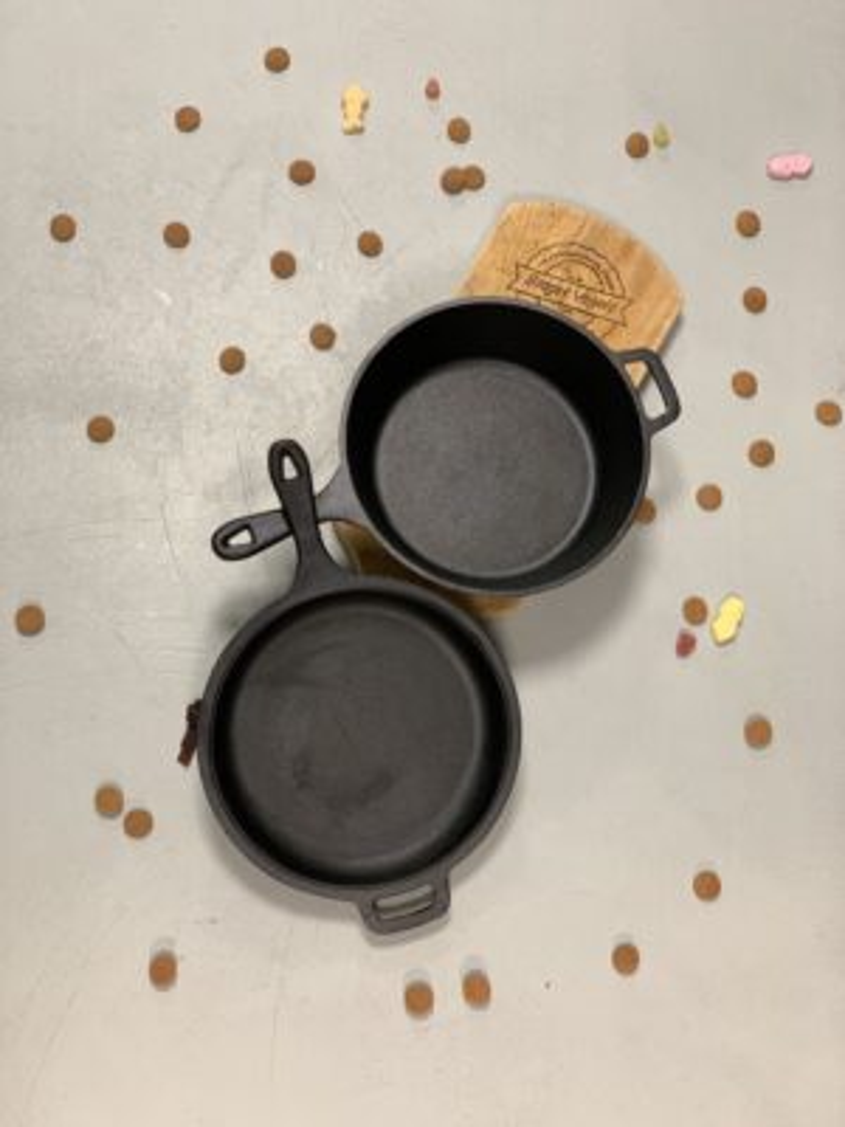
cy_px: 564
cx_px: 422
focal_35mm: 52
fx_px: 1692
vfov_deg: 36.8
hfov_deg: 28.0
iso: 125
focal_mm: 6
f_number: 2.4
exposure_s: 1/60
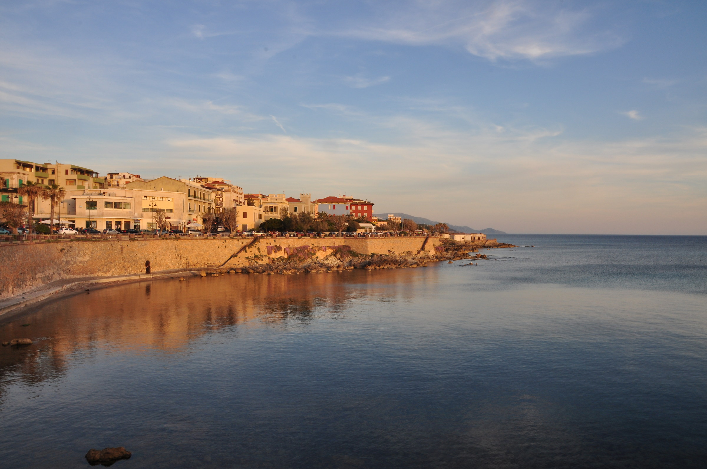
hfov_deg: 67.4
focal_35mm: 27
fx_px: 530
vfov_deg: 47.8
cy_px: 234
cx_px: 354
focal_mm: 18
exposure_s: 1/25
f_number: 20
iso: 200
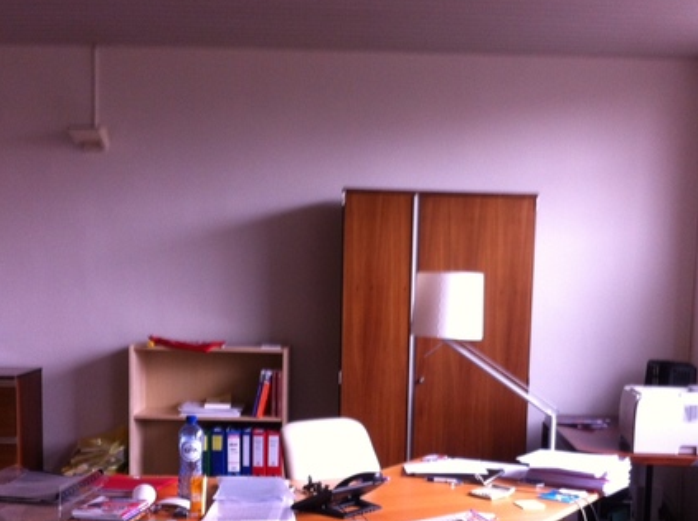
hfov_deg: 36.2
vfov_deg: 27.1
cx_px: 386
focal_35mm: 53
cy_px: 383
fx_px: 1067
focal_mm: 3.85
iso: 125
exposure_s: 1/15
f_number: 2.8
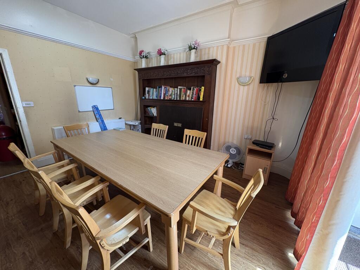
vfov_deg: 85.7
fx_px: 146
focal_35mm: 14
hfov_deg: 102.1
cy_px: 135
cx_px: 180
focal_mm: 2.22
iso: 200
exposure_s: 1/50
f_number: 2.2
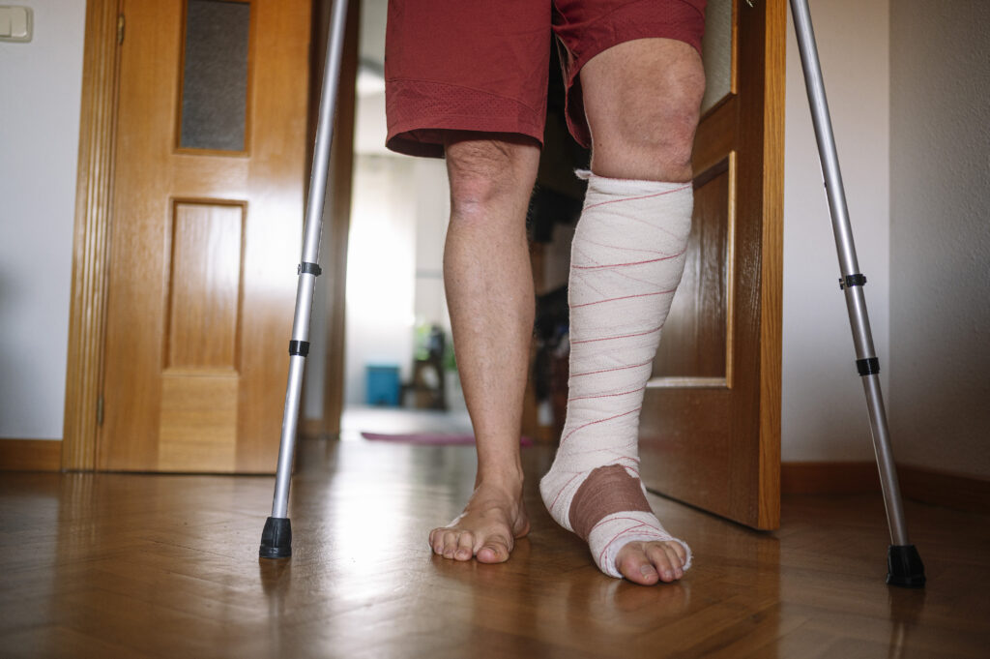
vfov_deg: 37.8
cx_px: 495
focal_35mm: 35
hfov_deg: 54.5
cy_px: 330
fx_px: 962
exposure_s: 1/125
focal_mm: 35
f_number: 1.8
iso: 500
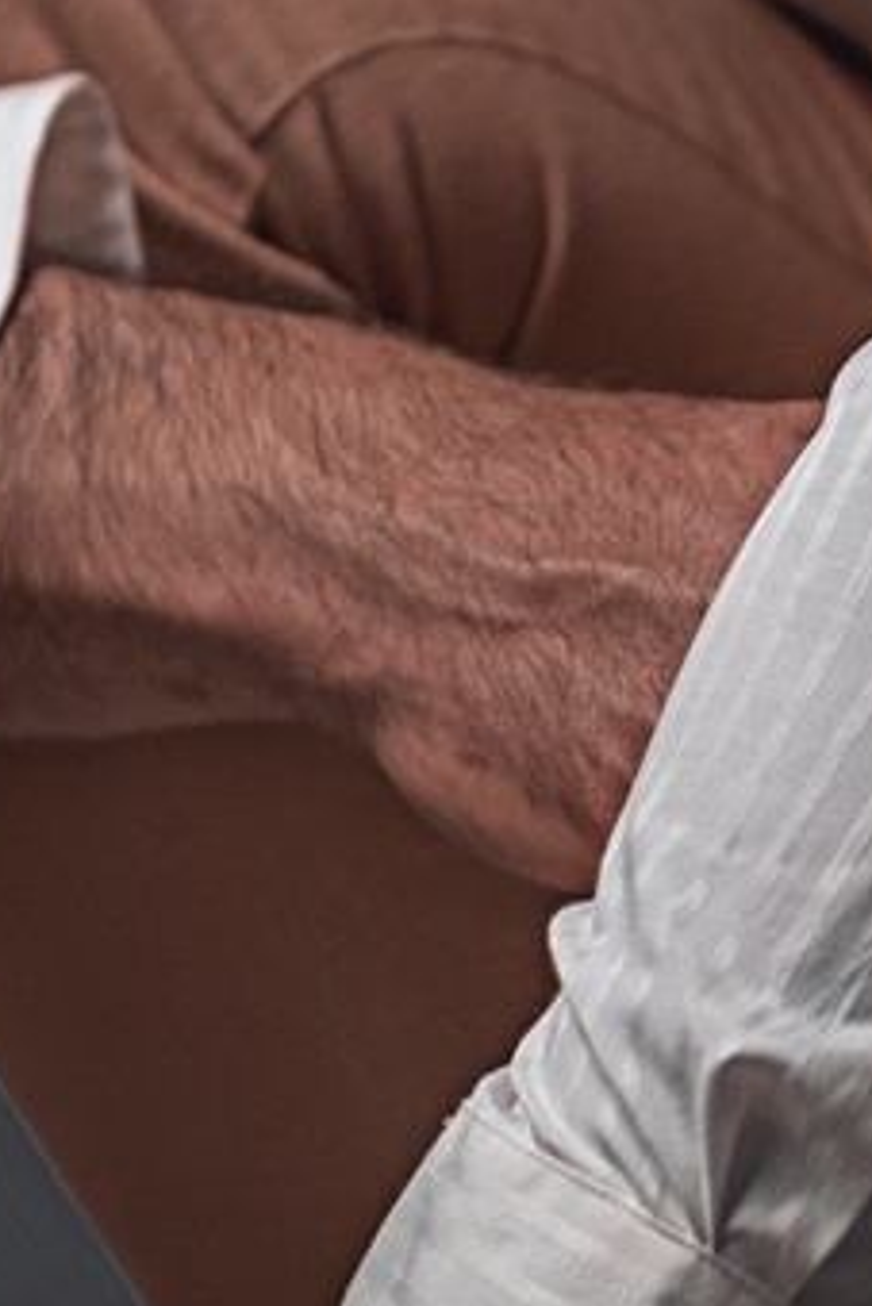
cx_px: 899
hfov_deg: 3.1
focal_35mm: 445
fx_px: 16151
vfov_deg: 4.6
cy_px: 680
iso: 250
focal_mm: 56
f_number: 1.2
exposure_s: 1/250
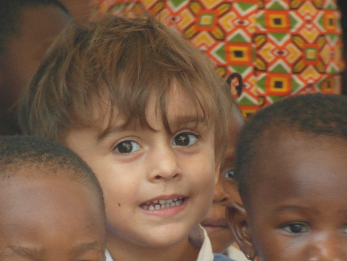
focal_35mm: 854
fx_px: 8561
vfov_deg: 1.7
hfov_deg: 2.3
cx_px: 166
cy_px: 232
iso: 100
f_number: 5.8
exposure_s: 1/30
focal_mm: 73
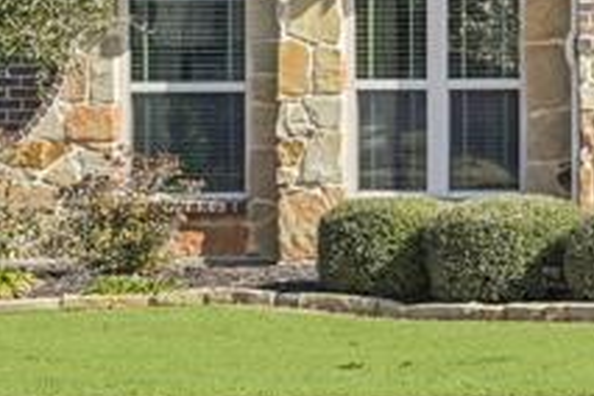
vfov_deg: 9.4
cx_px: 1152
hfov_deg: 12.7
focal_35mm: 144
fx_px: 2376
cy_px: -112
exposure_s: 1/1250
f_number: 8
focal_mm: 30
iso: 400
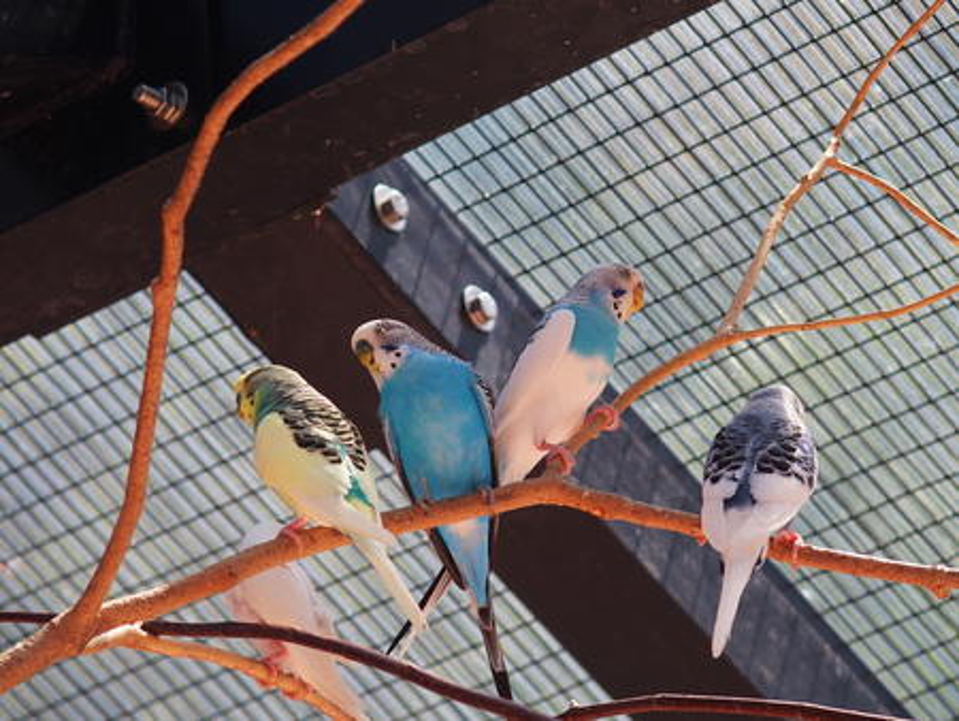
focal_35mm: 220
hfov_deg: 9.0
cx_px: 480
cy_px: 360
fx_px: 6098
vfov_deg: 6.8
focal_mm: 46.7
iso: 100
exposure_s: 1/400
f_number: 3.2
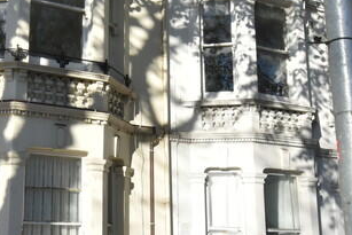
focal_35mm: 50
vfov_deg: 27.0
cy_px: 108
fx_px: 489
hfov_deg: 37.5
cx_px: 50
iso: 500
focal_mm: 10
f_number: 10
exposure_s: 1/400
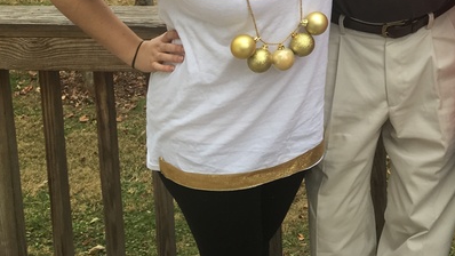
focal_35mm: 72
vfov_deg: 15.6
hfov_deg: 27.5
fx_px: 869
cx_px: 464
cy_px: -113
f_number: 2.2
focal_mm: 4.15
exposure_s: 1/141
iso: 25
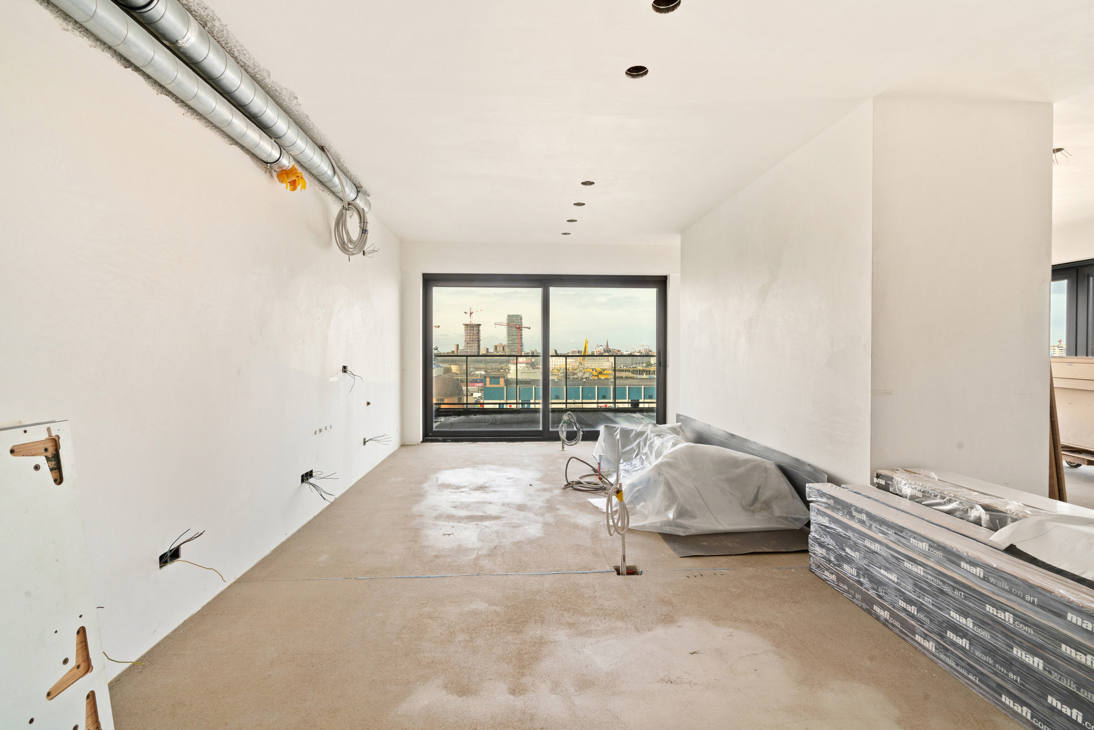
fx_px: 486
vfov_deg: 73.8
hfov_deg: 96.7
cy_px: 365
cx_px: 547
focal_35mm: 16
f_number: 11
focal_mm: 16
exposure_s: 1/13
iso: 800
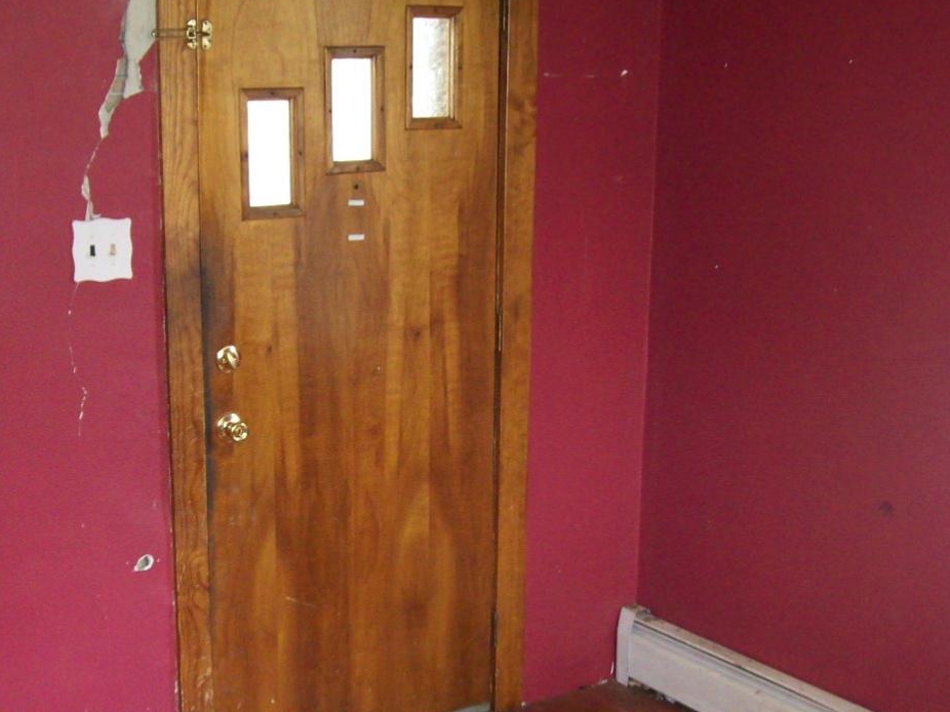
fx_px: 1536
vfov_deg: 26.0
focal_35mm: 56
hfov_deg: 34.3
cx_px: 404
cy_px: 435
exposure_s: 1/64
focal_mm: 6
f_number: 2.7
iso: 200
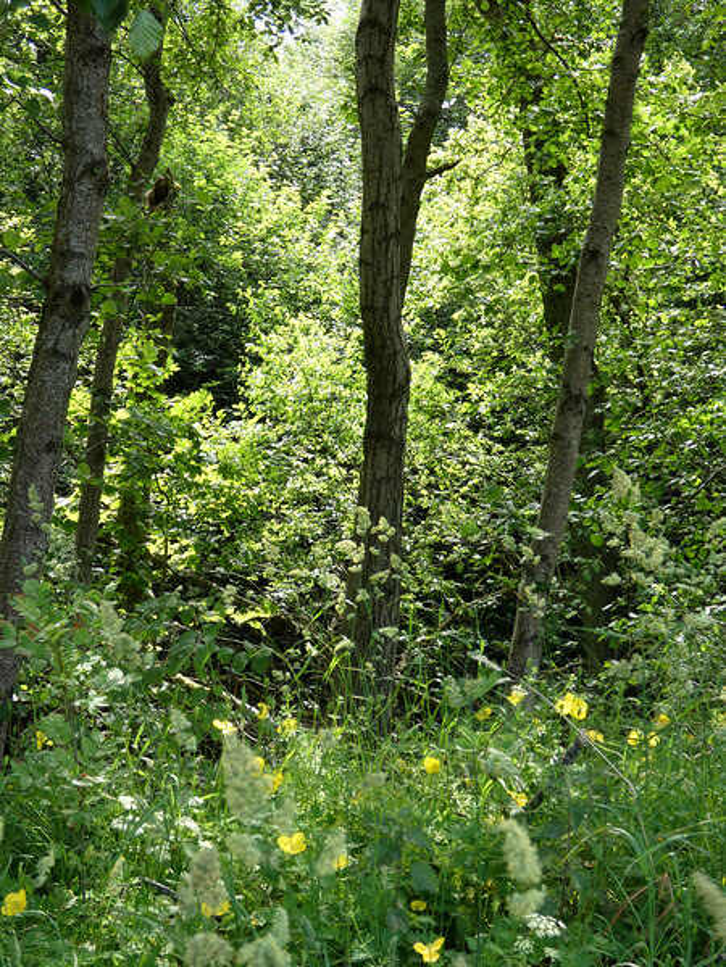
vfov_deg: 30.7
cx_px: 363
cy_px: 484
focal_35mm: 63
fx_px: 1762
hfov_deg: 23.3
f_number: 4.2
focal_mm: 11.3
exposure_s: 1/80
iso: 125
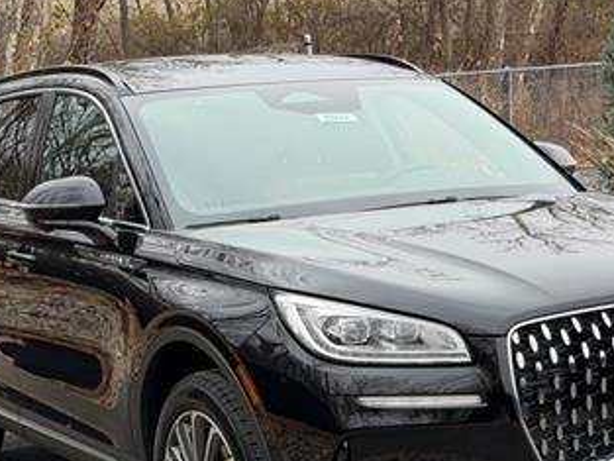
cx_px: 349
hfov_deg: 20.0
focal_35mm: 98
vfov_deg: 15.0
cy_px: 335
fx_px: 1739
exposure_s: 1/802
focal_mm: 6.76
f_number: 1.78
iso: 80
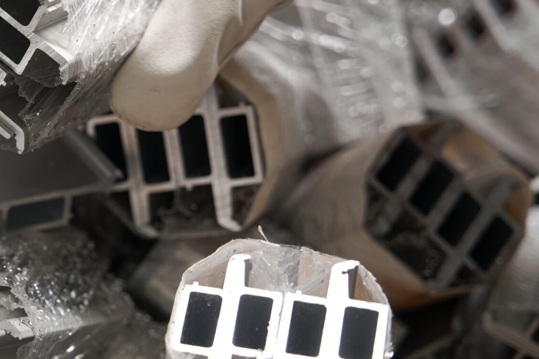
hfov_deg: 17.3
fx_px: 1715
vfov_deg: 11.9
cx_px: -56
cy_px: 140
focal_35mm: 115
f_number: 2.8
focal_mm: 50.7
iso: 640
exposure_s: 1/250
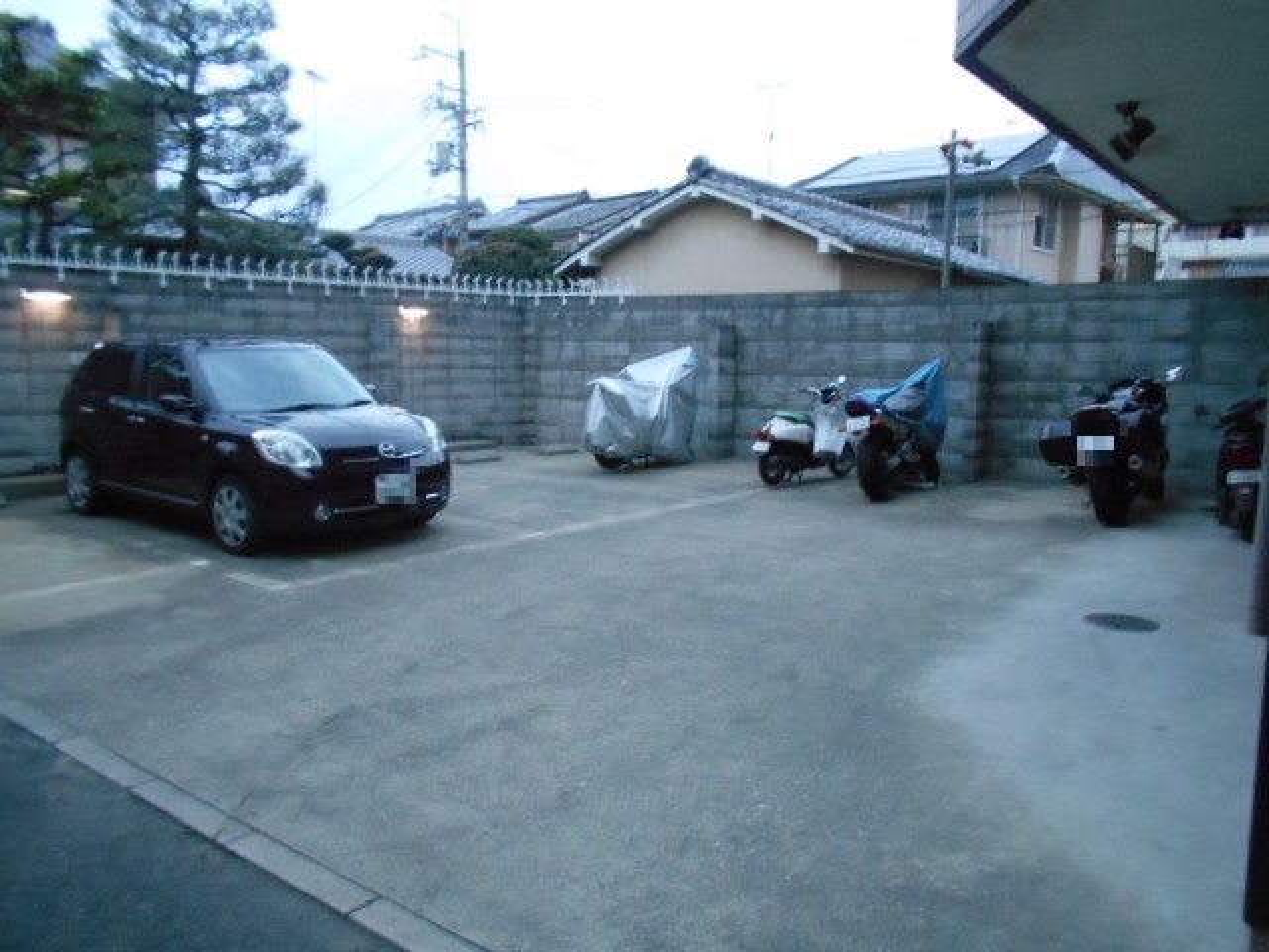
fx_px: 953
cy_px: 476
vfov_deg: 53.1
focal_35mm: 26
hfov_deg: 67.3
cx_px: 634
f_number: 3.2
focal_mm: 4.6
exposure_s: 1/20
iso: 800
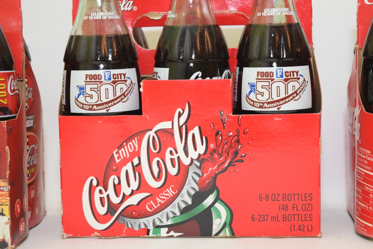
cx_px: 186
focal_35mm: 82
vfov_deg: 16.6
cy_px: 124
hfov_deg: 24.6
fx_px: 855
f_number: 5.6
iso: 3200
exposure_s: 1/60
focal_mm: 55
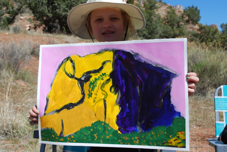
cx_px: 114
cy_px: 76
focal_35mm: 52
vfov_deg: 25.9
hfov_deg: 37.8
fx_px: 332
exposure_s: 1/250
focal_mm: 35
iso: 100
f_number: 8
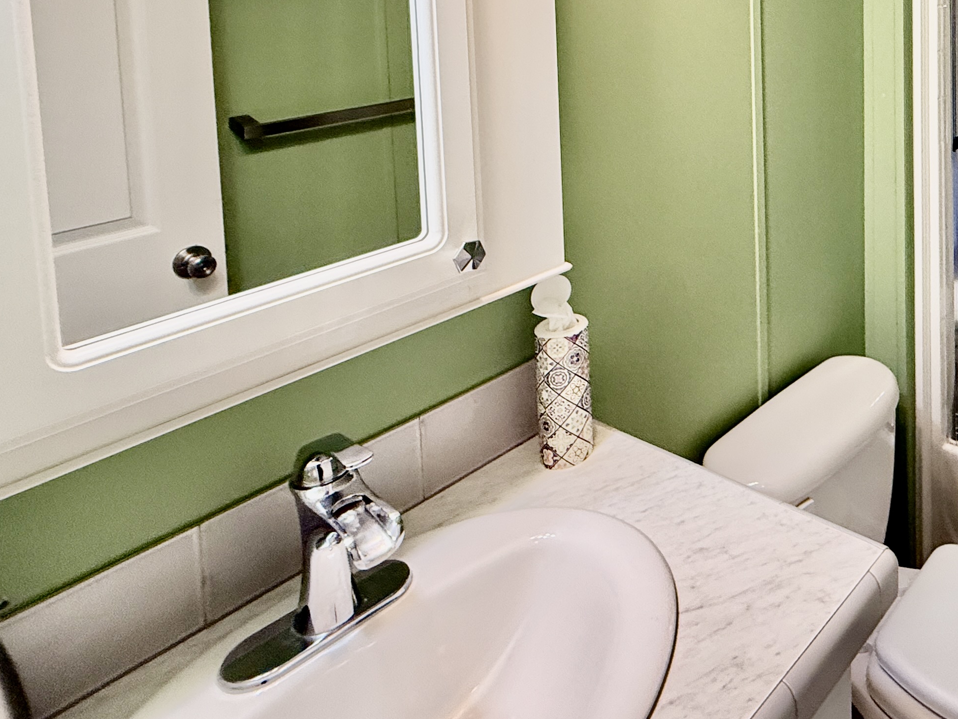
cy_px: 16
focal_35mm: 29
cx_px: 894
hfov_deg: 52.7
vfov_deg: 42.3
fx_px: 803
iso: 250
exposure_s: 1/120
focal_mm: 2.22
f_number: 2.2
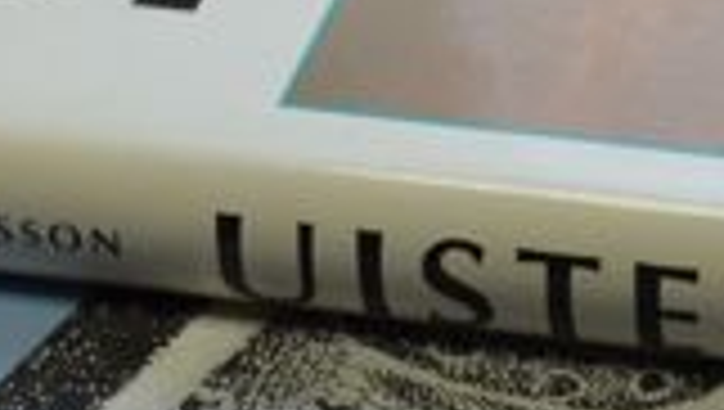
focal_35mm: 187
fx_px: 3594
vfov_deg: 6.5
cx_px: 728
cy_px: 207
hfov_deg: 11.4
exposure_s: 1/60
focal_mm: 30
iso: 560
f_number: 5.6
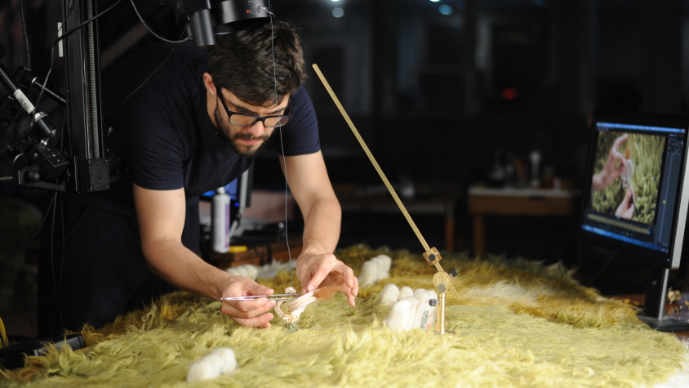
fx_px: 1133
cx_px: 391
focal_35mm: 62
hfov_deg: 33.8
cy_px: 172
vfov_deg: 19.4
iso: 2500
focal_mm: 50
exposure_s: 1/640
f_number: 2
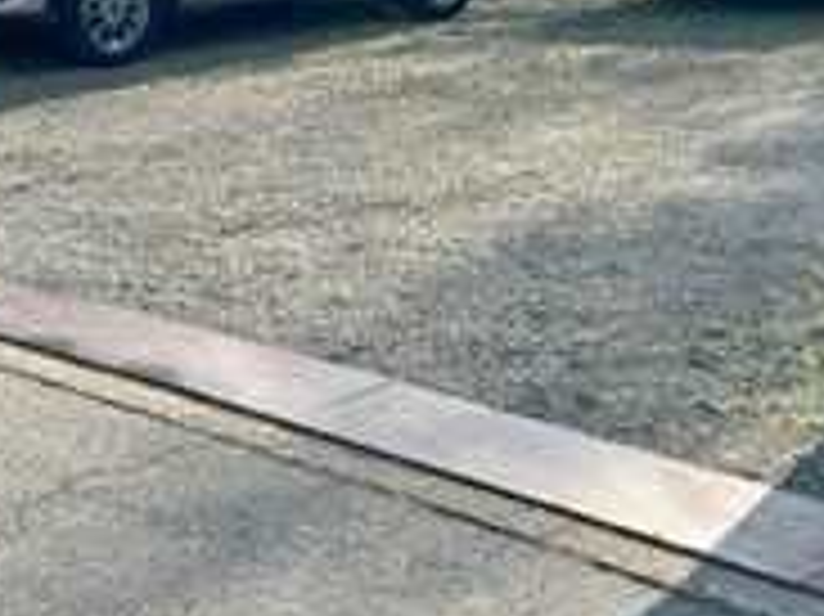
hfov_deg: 21.5
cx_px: 365
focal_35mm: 91
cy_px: -13
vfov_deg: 15.9
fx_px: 2165
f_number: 1.5
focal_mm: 5.7
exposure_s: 1/1575
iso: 50
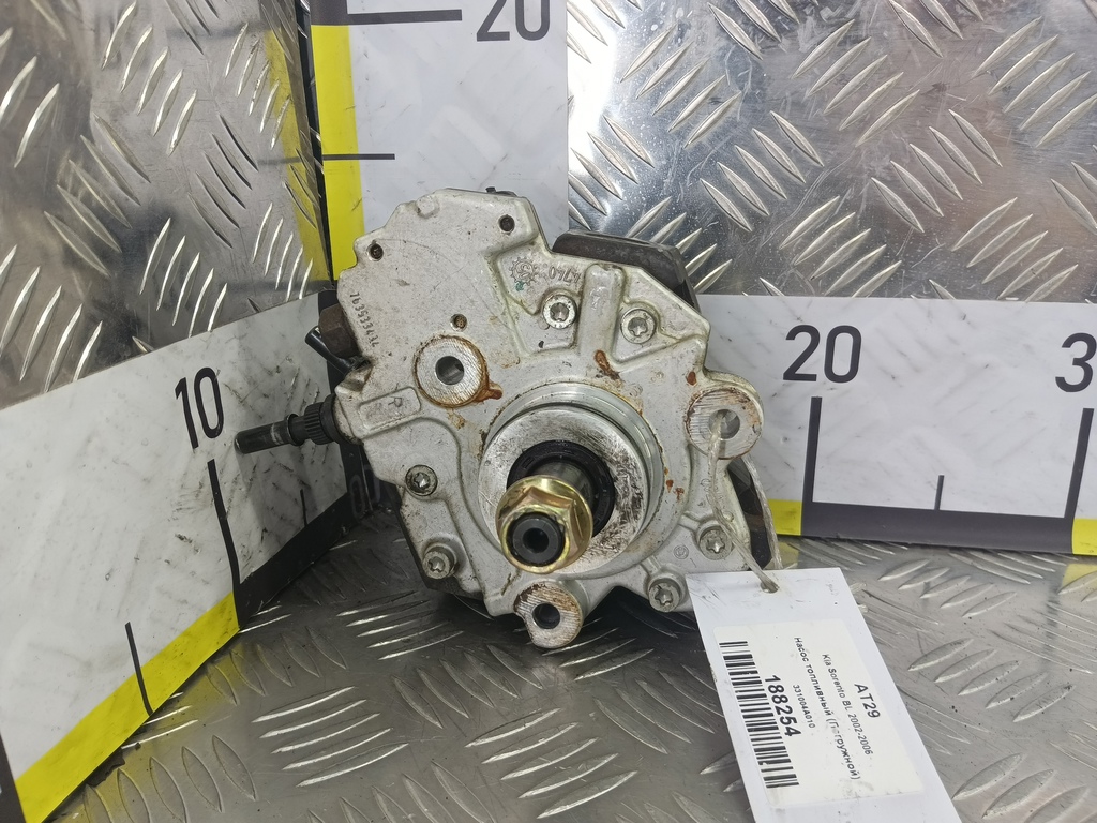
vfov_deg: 51.4
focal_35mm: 27
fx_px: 856
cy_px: 412
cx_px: 548
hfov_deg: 65.3
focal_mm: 4.11
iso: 143
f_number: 1.6
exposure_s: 1/50
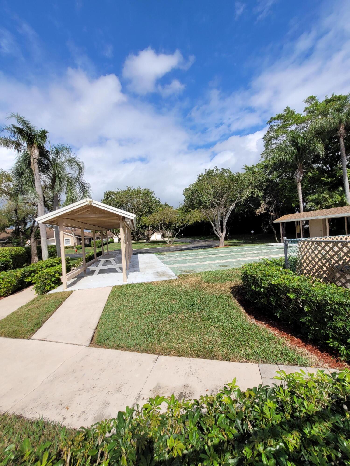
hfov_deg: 89.9
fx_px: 175
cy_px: 233
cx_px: 175
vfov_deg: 106.2
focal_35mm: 13
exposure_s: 1/2175
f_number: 2.2
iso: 40
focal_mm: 1.74
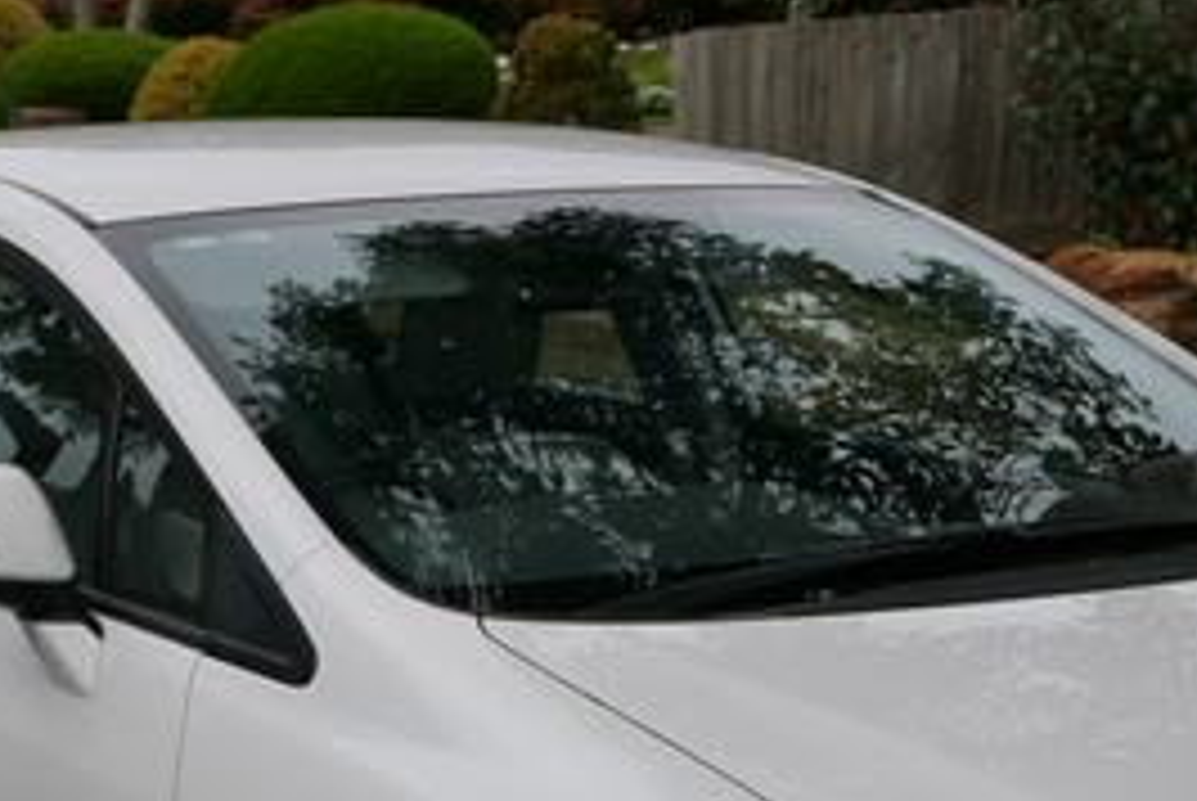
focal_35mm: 130
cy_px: 796
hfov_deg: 15.7
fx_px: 4327
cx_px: 693
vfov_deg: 10.5
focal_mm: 24.5
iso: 200
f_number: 5.6
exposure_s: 1/250
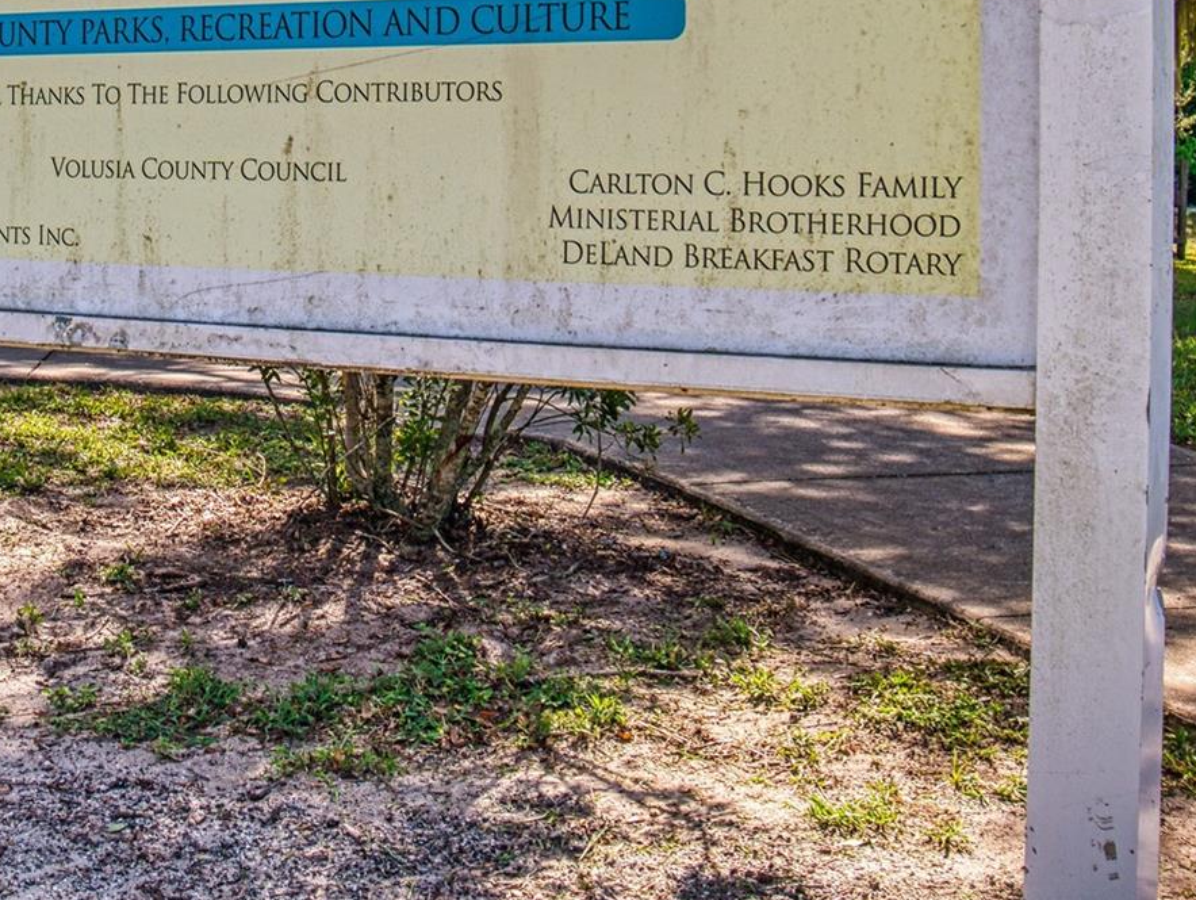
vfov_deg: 22.2
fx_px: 2248
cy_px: 120
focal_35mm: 65
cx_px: 245
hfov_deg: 29.1
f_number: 8
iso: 200
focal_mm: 18
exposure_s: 1/60
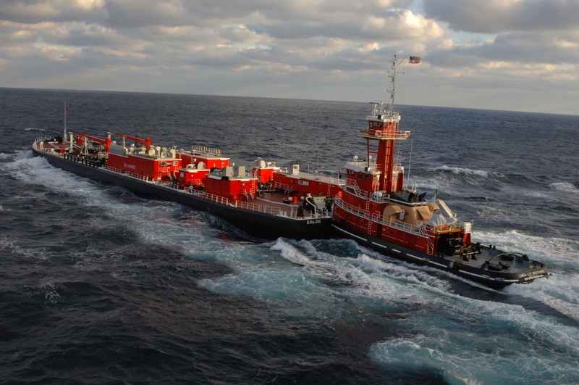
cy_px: 192
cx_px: 290
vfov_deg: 31.8
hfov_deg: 46.5
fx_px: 675
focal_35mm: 42
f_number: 6.3
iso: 160
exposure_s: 1/160
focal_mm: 28
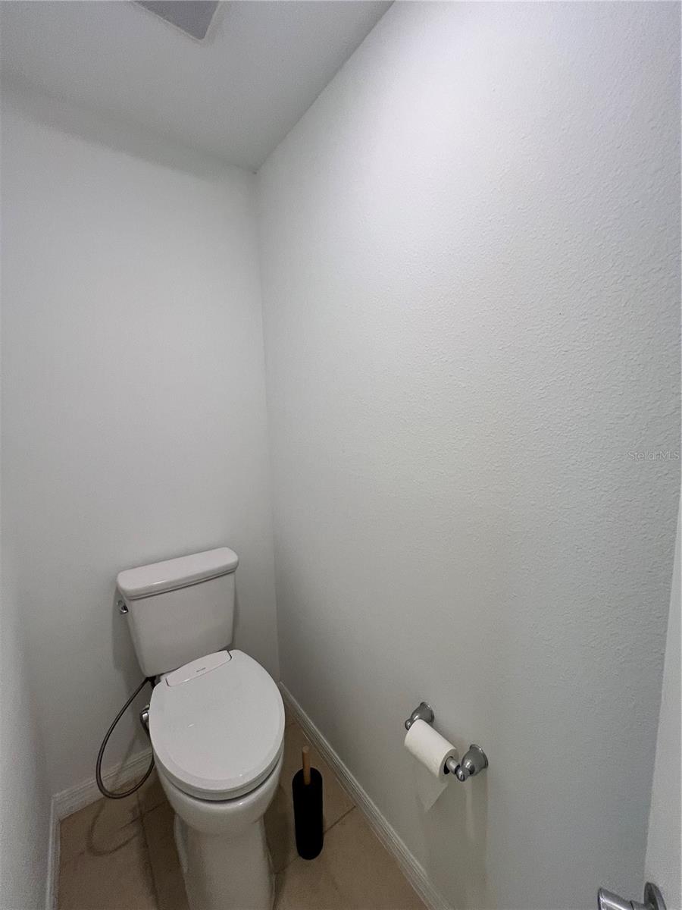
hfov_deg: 89.9
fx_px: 341
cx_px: 341
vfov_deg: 106.2
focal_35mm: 13
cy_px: 455
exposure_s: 1/120
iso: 125
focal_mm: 1.57
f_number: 1.8
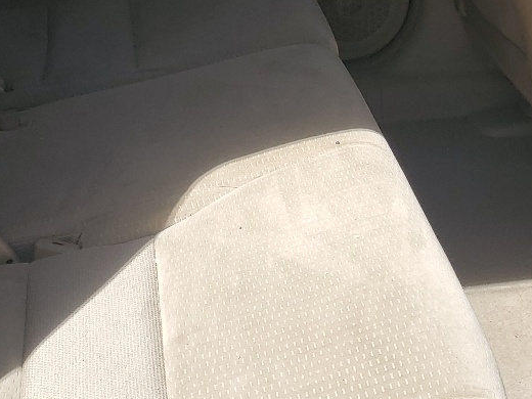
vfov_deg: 17.7
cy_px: -58
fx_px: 1229
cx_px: 269
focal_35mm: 80
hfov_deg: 24.4
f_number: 1.5
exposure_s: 1/2000
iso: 50
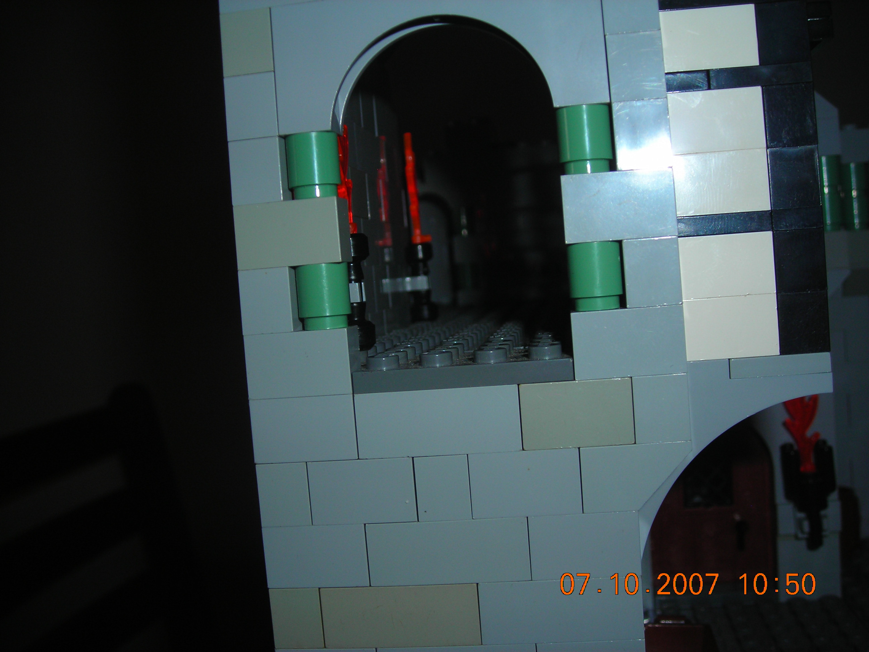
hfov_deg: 45.8
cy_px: 326
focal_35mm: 41
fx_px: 1029
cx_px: 434
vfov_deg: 35.1
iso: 50
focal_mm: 6.8
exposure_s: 1/60.1
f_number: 6.6
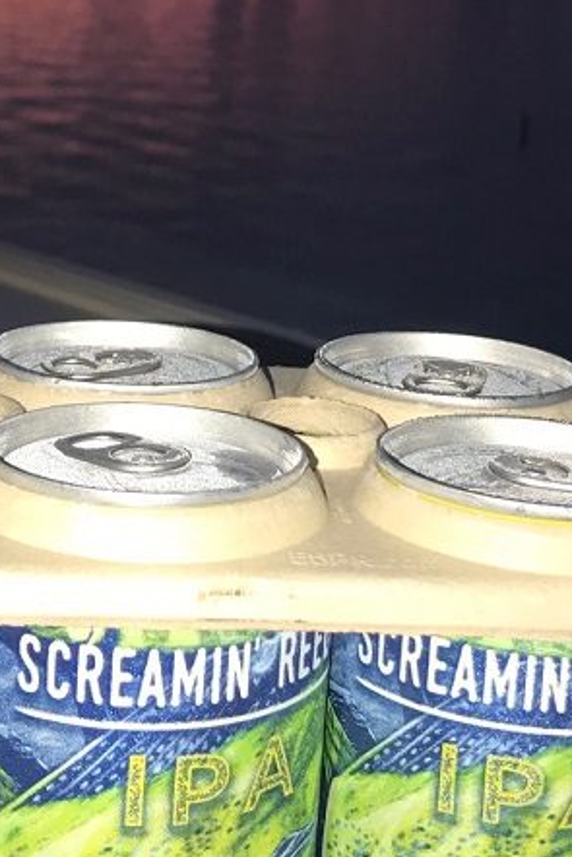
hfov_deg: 17.3
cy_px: 213
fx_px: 1881
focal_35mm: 79
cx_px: 240
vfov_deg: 25.4
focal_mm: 3.99
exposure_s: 1/35
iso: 20
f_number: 1.8
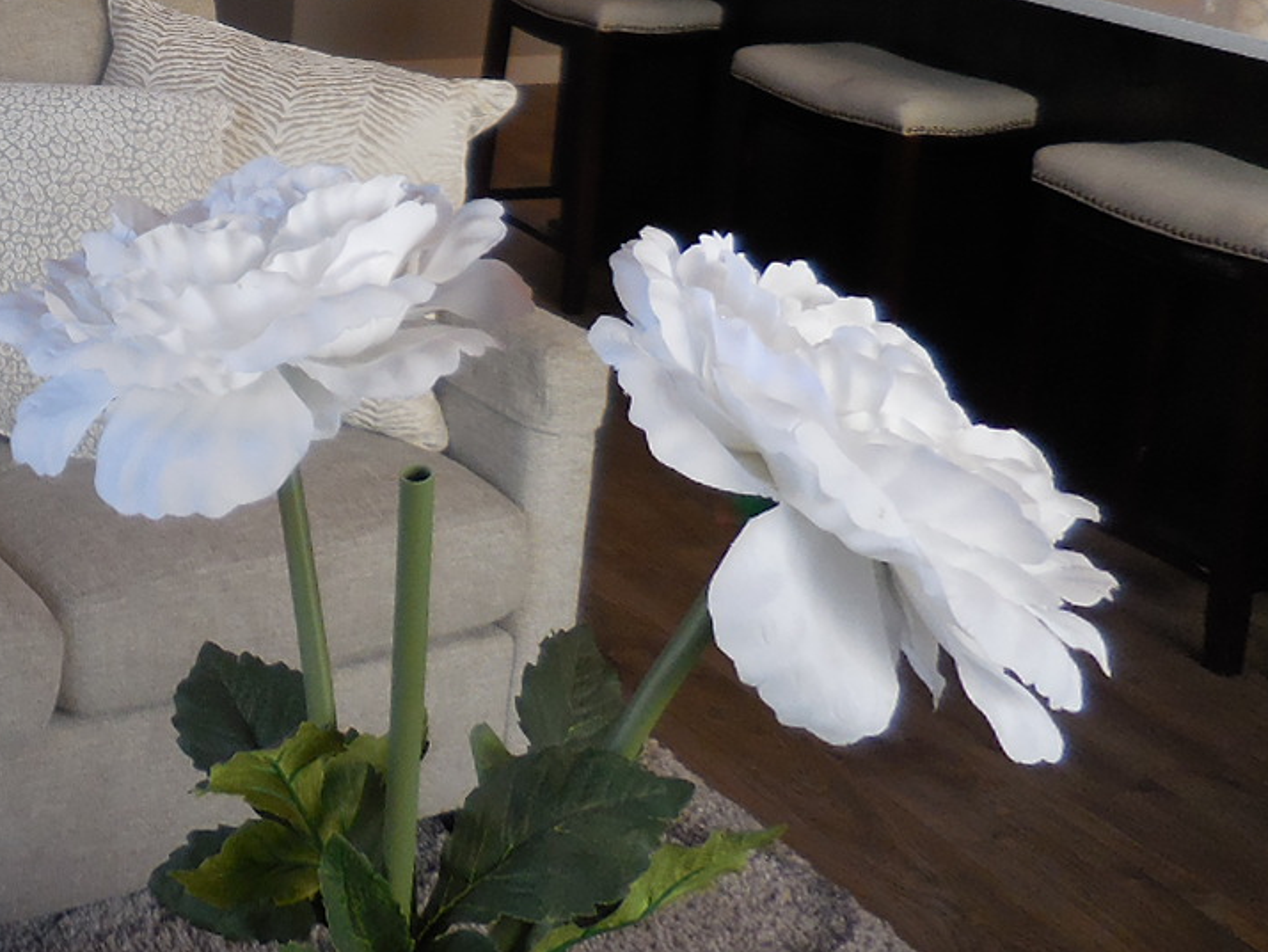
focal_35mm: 56
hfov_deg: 31.4
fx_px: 2052
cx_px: -34
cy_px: -98
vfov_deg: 24.4
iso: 125
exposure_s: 1/40
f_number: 3.3
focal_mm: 4.5
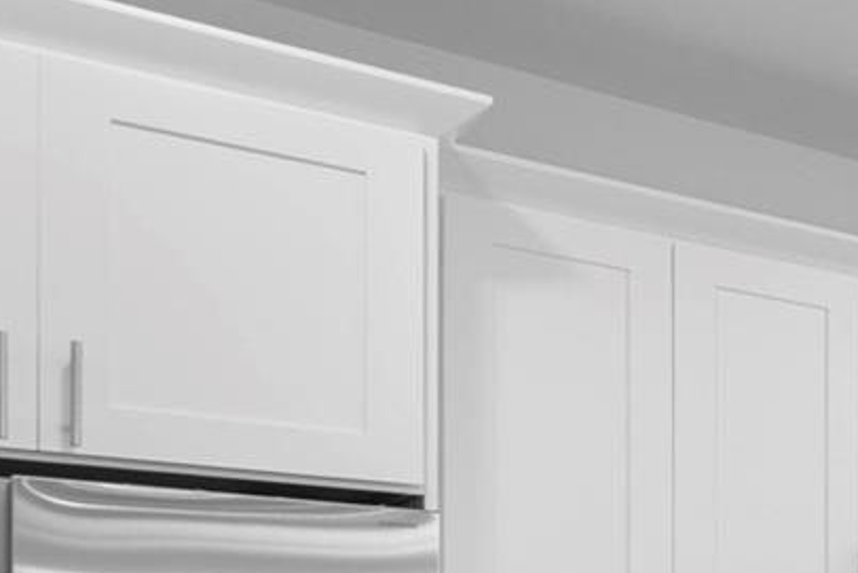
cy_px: 734
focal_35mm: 63
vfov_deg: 19.9
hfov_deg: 20.0
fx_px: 1502
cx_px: 1642
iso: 250
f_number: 9
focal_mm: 16
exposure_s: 1/4
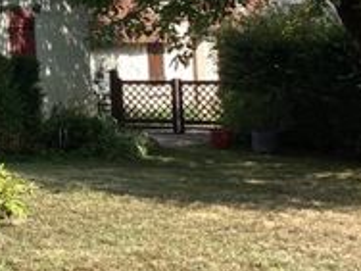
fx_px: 1210
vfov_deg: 12.6
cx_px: -178
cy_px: -21
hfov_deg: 15.6
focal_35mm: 116
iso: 25
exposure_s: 1/595
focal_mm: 3.3
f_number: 2.4
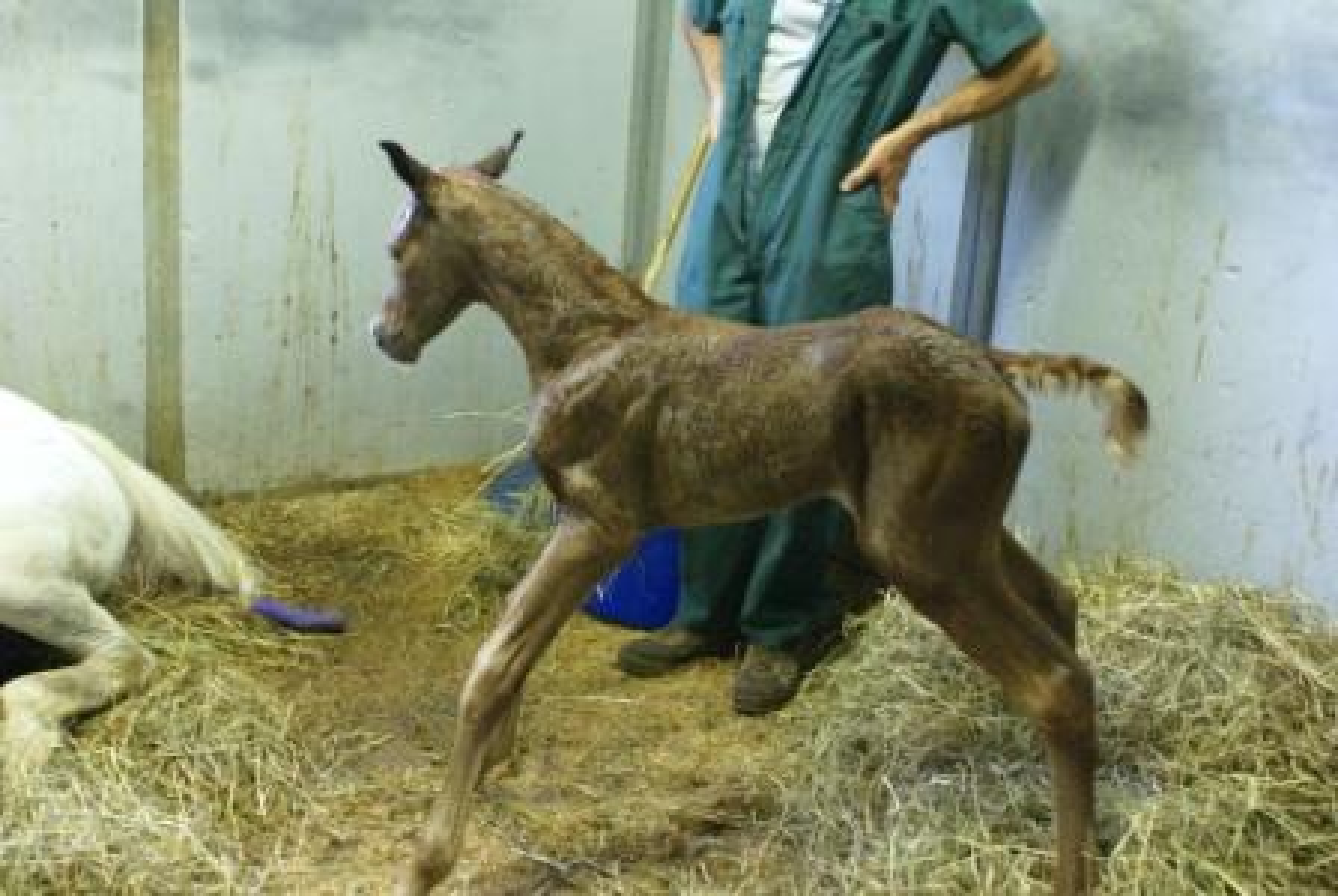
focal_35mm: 45
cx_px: 669
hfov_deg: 43.6
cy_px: 448
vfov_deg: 30.0
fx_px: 1675
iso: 800
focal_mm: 30
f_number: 5
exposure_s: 1/20
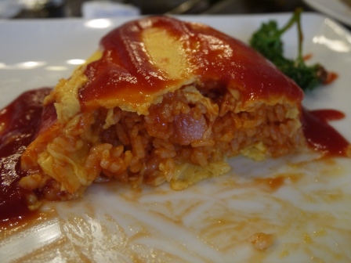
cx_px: 176
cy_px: 132
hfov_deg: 46.8
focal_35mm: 40
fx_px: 406
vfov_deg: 36.0
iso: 1000
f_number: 4.5
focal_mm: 20
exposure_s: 1/60
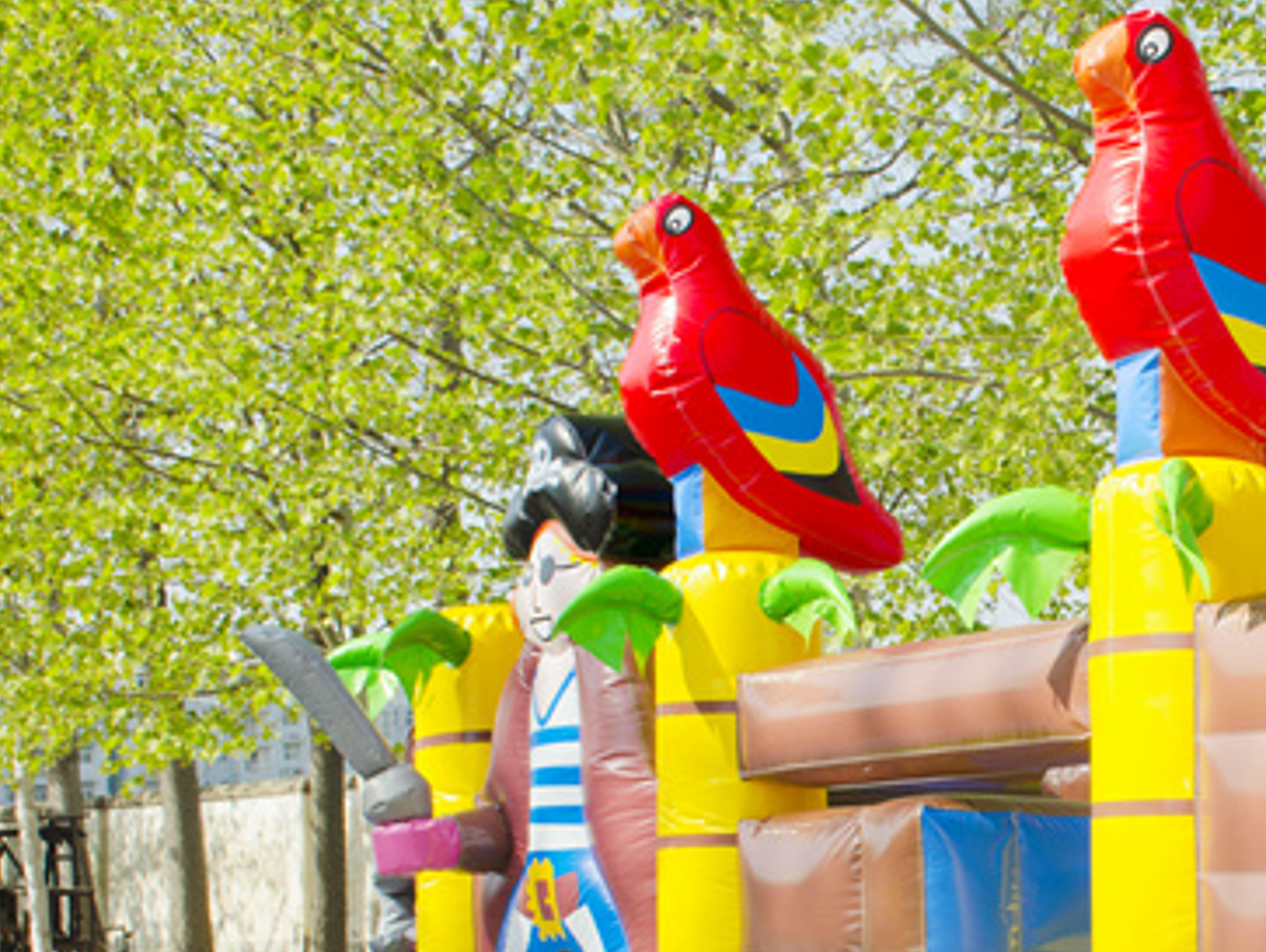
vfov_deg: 19.1
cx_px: 1123
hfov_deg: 24.9
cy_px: 818
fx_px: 2782
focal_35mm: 76
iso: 110
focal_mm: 24
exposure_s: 1/250
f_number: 8
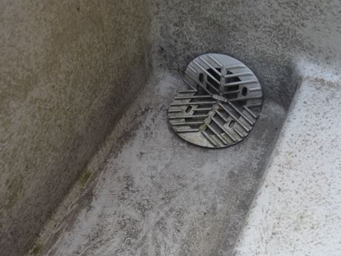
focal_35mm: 46
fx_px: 453
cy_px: 176
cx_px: 189
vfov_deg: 31.2
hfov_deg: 41.2
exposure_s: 1/40
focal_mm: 5.5
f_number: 2.8
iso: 100
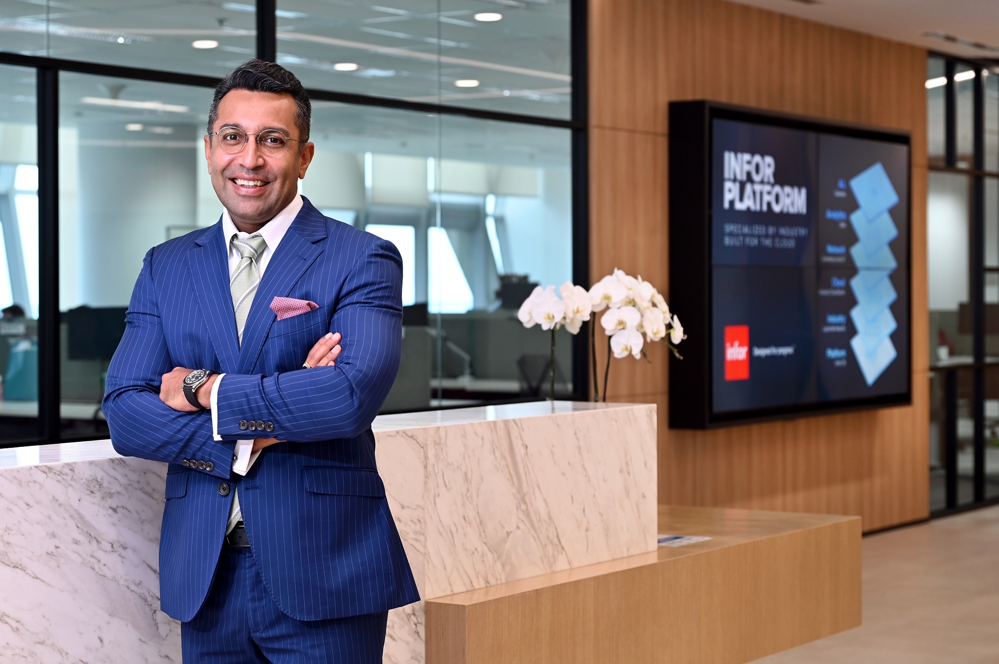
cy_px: 332
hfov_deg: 31.4
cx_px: 500
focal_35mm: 64
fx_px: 1774
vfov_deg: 21.2
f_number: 4.5
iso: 400
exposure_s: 1/80
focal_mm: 64
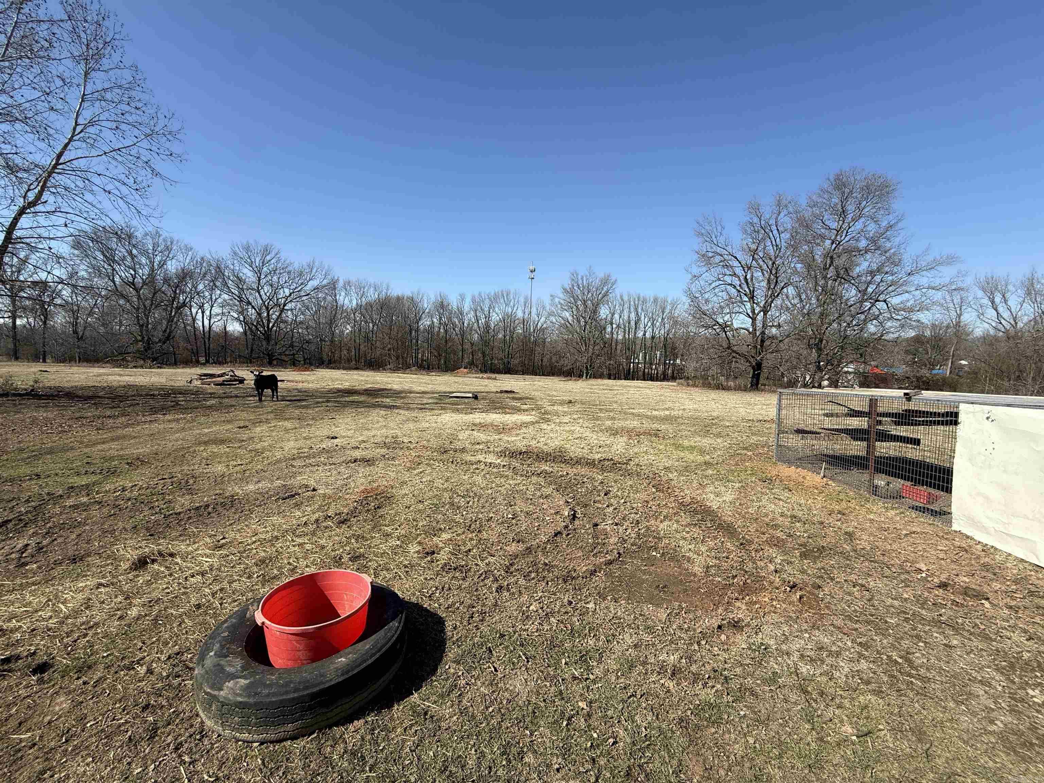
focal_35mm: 14
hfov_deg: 102.1
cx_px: 522
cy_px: 392
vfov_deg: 85.7
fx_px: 422
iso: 50
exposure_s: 1/1848
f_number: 2.2
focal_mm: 2.22
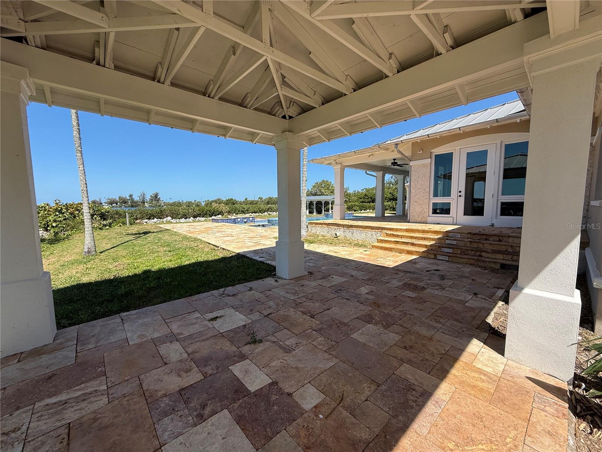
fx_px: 243
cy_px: 226
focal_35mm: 14
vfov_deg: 85.7
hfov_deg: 102.1
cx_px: 301
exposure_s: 1/1961
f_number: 2.2
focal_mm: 2.22
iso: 50
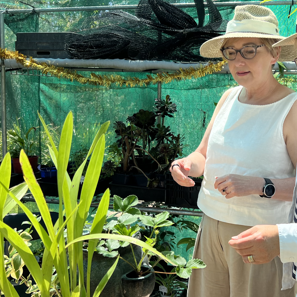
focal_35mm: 47
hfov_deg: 35.4
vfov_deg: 36.1
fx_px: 456
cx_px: 215
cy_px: 144
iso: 50
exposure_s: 1/853
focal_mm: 5.7
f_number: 1.5
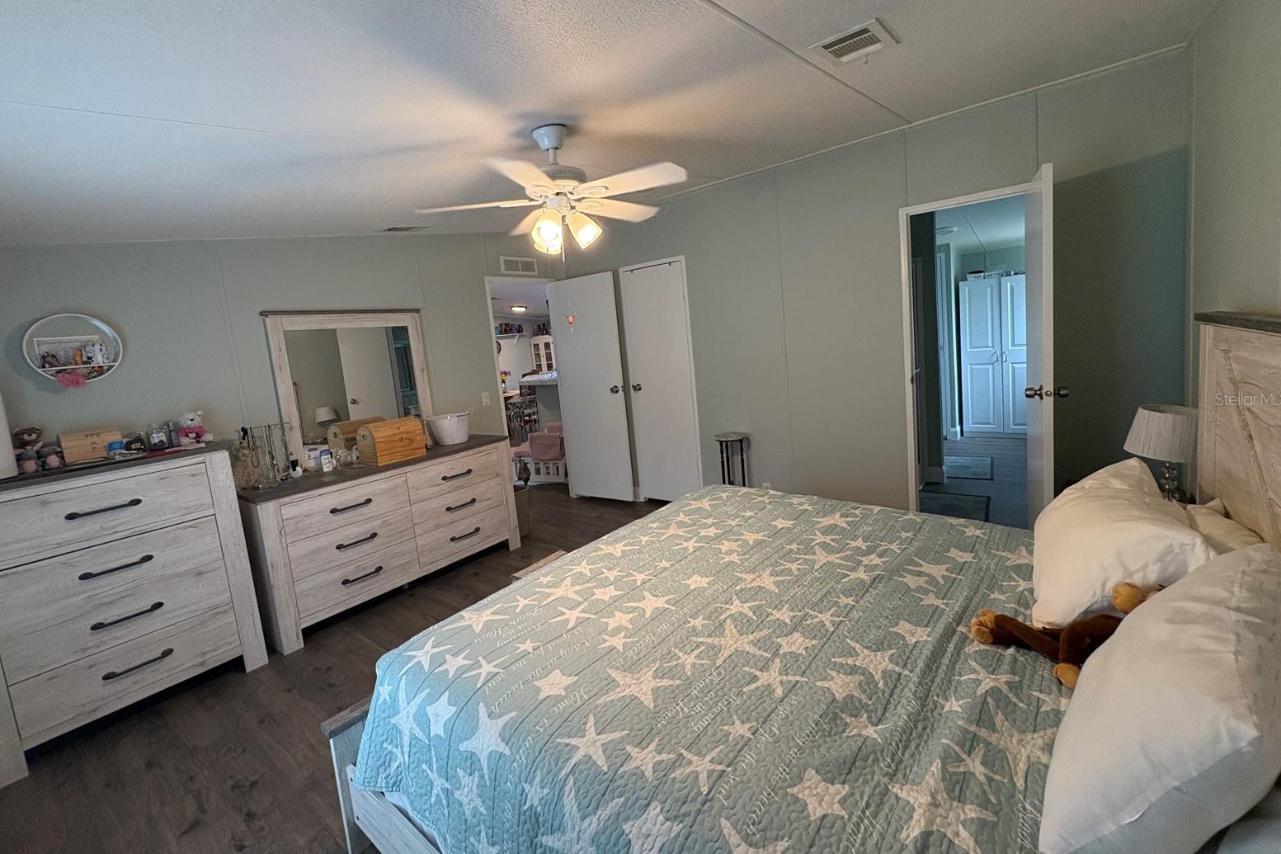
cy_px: 399
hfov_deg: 100.4
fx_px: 534
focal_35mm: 15
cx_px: 633
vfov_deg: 77.2
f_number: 2.2
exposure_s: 1/120
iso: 320
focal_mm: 2.22
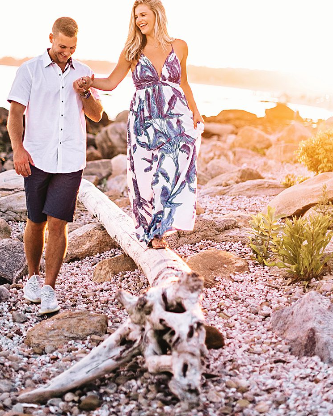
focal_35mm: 71
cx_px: 131
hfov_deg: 21.5
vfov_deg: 26.6
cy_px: 126
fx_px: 875
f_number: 1.4
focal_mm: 50
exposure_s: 1/4000
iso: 500
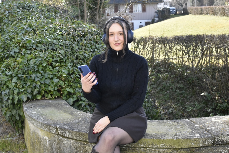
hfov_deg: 39.6
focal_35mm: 50
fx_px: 318
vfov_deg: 27.0
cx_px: 114
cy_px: 76
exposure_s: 1/500
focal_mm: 50
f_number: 11
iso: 4000
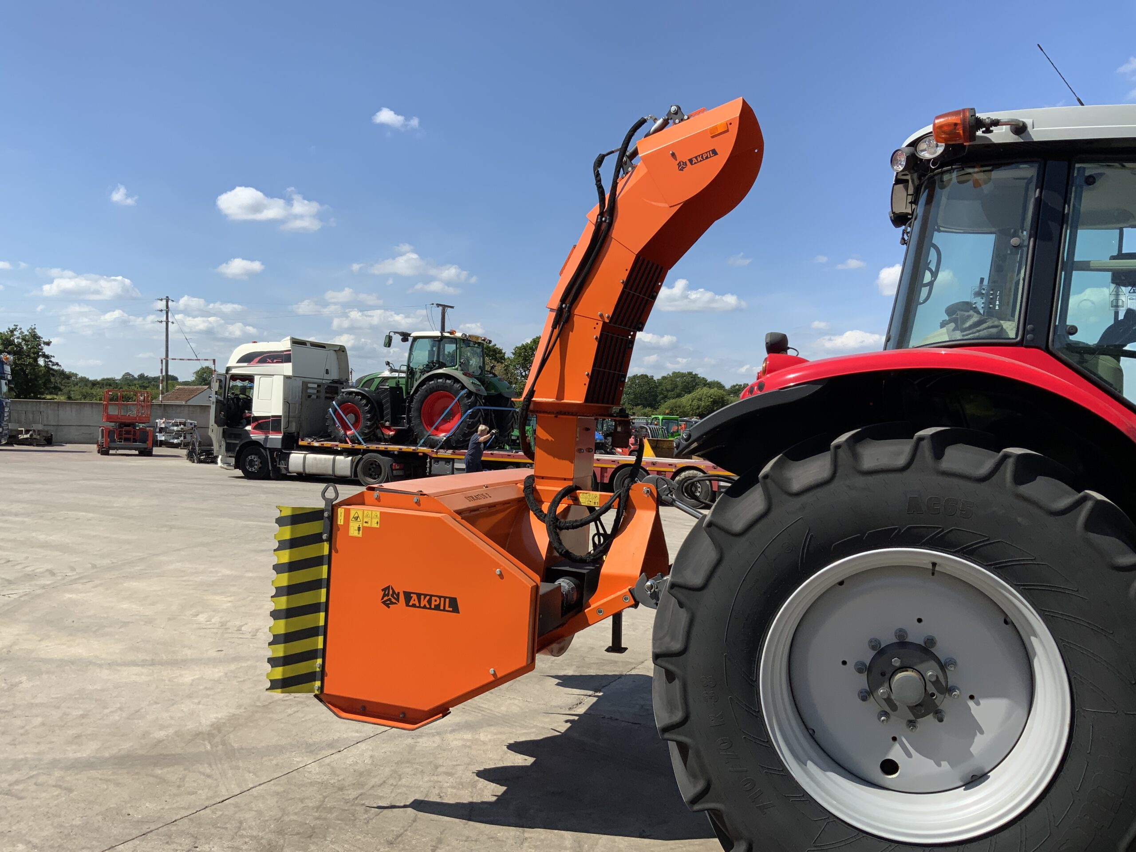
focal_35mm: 29
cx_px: 568
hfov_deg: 61.7
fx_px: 952
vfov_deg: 48.2
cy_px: 426
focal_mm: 3
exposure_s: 1/2141
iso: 16
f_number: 1.8
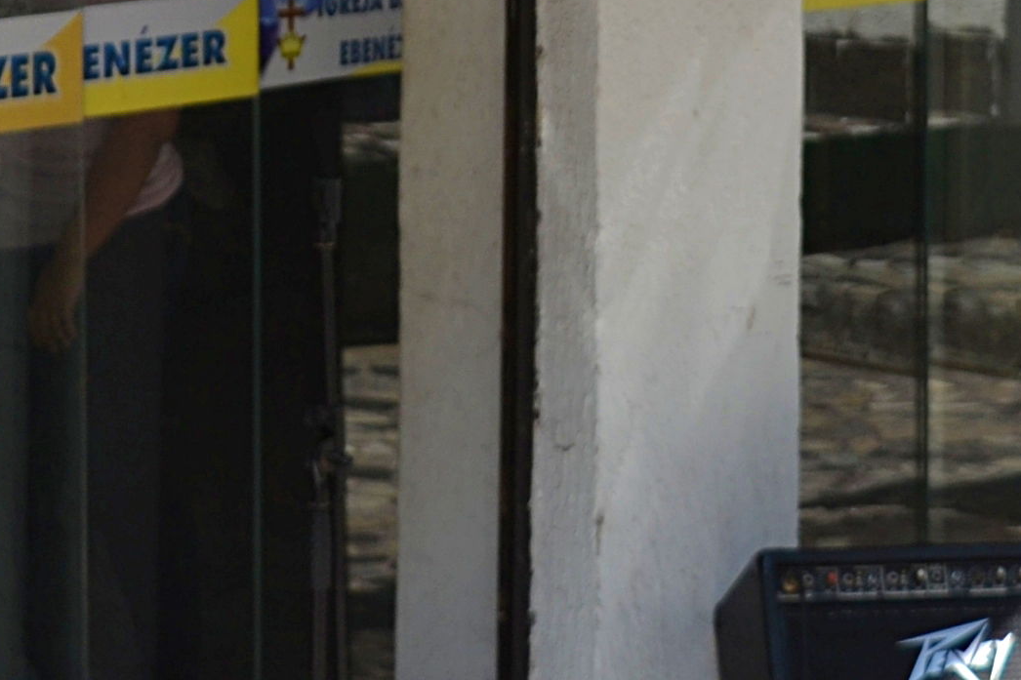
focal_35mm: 238
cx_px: 457
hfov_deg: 8.7
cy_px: -764
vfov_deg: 5.6
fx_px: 6748
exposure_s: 1/200
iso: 100
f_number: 7.1
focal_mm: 36
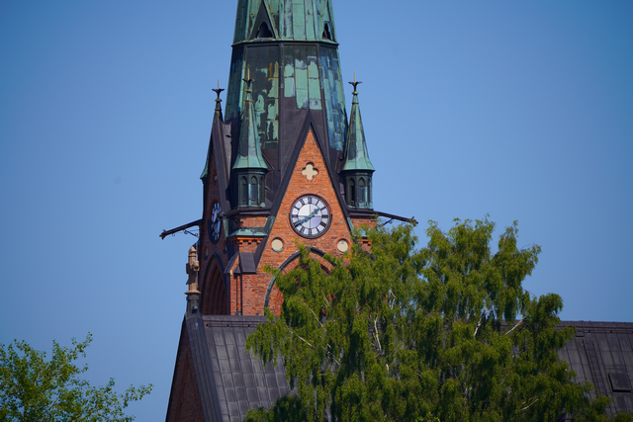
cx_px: 316
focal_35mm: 600
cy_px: 211
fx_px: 10552
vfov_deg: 2.3
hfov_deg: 3.4
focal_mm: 600
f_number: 6.3
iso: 100
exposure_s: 1/640
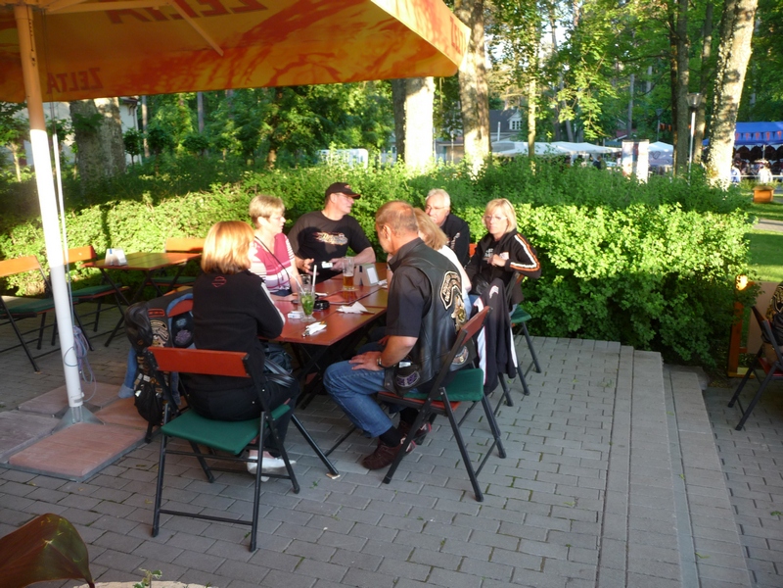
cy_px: 294
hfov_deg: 63.4
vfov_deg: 49.7
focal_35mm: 28
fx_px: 633
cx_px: 392
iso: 100
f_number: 3.3
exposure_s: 1/50
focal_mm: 4.7
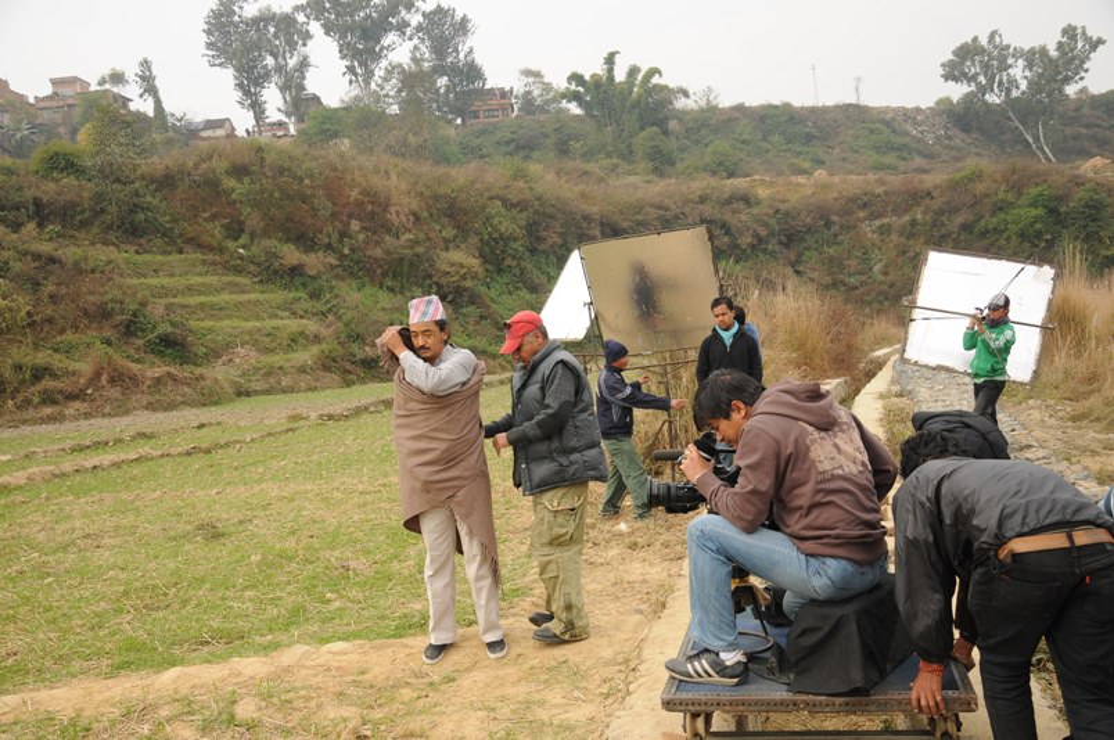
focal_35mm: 33
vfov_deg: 39.9
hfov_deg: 57.3
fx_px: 1020
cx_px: 557
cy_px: 370
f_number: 5
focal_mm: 22
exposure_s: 1/400
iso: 200
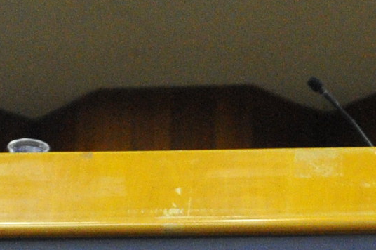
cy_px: 595
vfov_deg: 6.1
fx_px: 2253
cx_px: 33
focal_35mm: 216
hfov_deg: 9.5
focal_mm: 24
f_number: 3.2
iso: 1600
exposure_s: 1/125
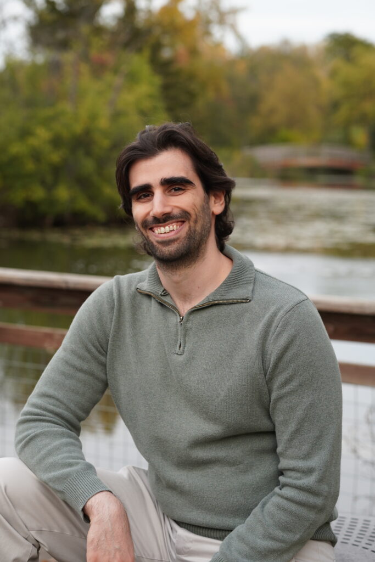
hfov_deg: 16.3
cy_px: 281
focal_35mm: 84
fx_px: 1312
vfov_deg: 24.2
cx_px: 188
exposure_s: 1/320
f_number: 2.8
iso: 100
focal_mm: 56
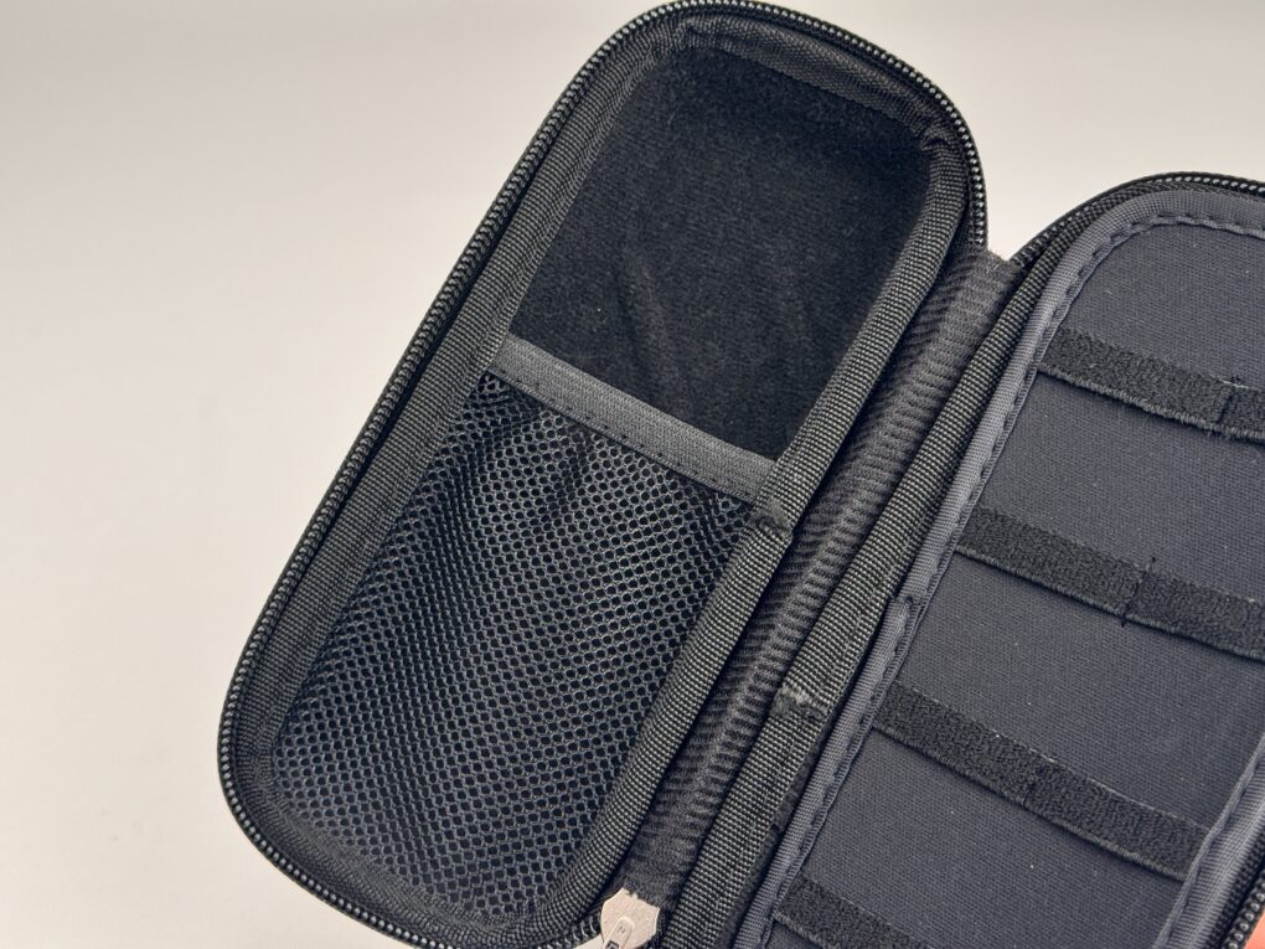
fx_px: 1754
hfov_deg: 39.7
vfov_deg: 30.3
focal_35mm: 48
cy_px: 474
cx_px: 632
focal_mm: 6.76
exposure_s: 1/544
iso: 64
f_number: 1.78
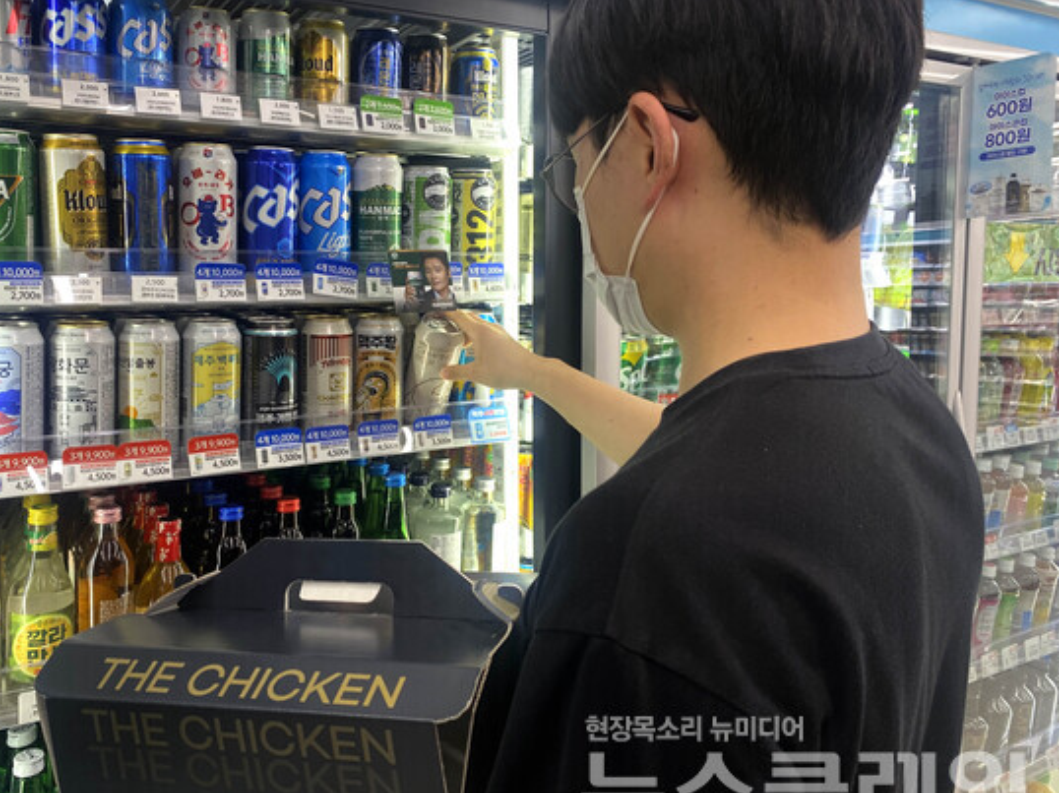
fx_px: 887
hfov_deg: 61.6
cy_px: 421
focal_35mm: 29
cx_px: 482
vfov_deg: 48.2
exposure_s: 1/120
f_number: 1.8
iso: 100
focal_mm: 4.25
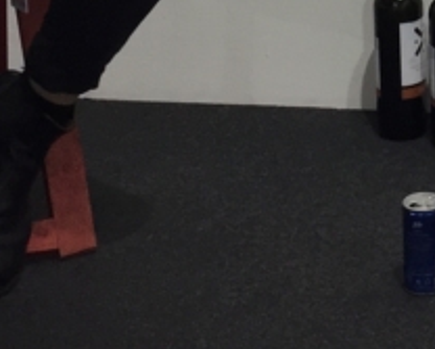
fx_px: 1998
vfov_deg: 9.1
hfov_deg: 12.1
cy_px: -450
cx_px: 521
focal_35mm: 155
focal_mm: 4.15
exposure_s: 1/50
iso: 40
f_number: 2.2
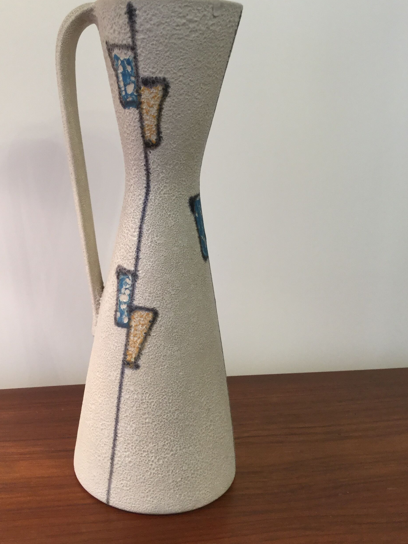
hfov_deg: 34.9
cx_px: 148
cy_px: 234
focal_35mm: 41
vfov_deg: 45.7
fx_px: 644
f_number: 2.4
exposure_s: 1/33
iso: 80
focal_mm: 3.3
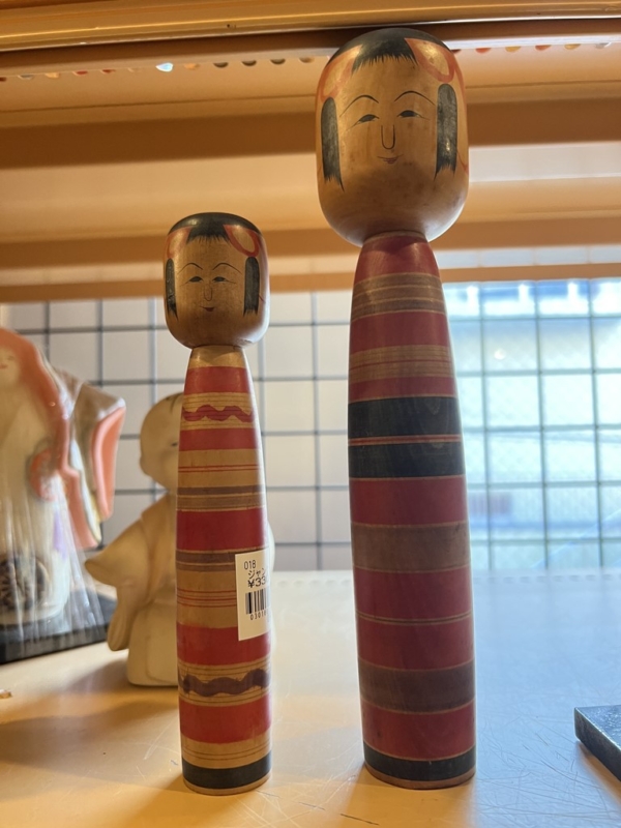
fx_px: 622
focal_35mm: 26
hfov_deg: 53.1
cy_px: 414
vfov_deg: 67.3
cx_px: 310
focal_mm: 5.7
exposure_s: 1/60
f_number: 1.5
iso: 160
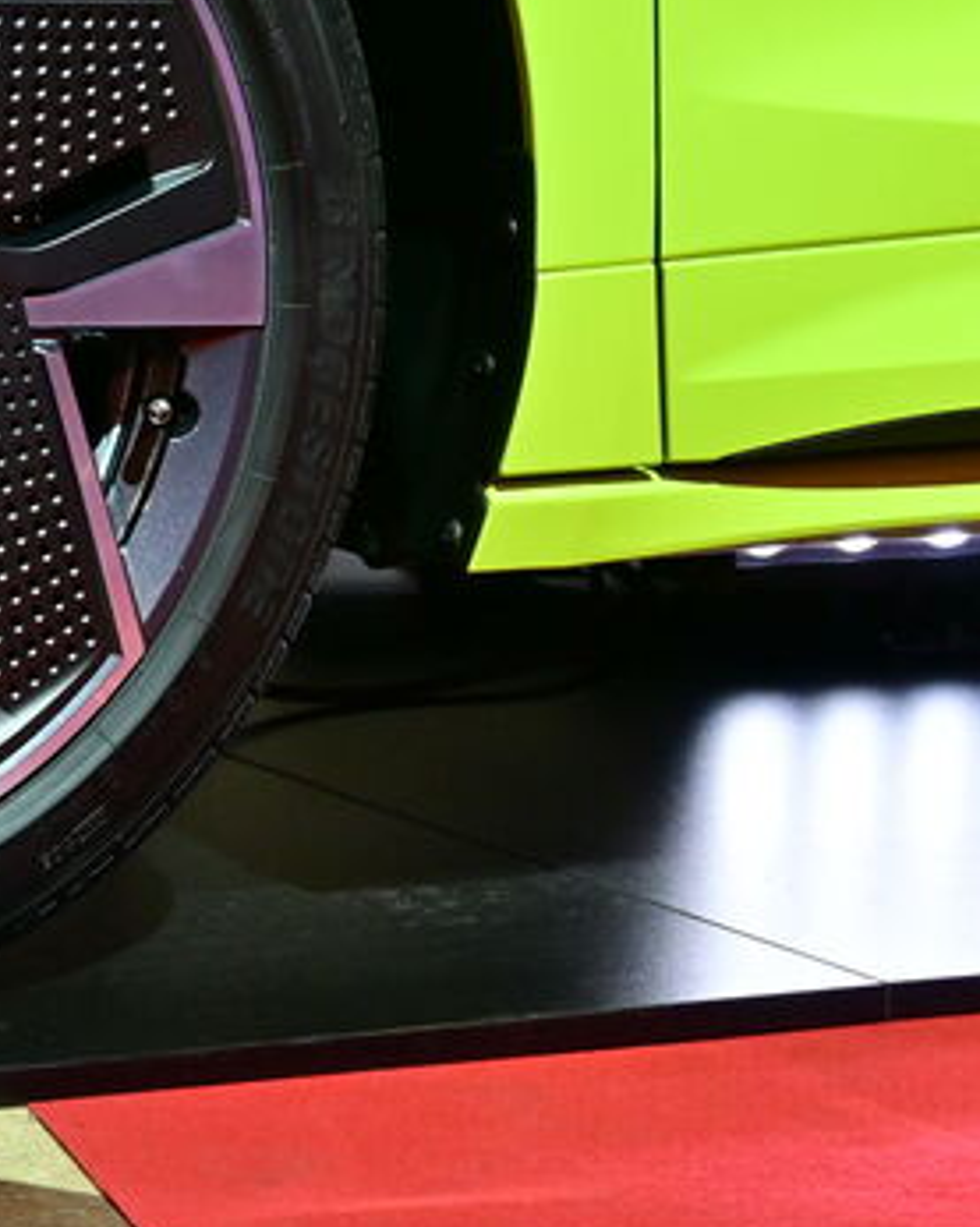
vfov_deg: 9.9
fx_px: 7079
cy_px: 311
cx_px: -368
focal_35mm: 195
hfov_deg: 7.8
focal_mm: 50
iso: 1000
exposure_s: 1/80
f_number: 6.3
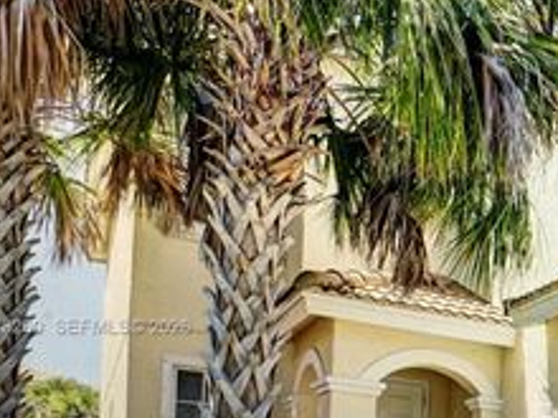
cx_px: 578
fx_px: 951
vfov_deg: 24.5
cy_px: 328
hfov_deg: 30.1
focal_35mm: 59
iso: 125
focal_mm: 4.2
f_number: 1.6
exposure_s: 1/62
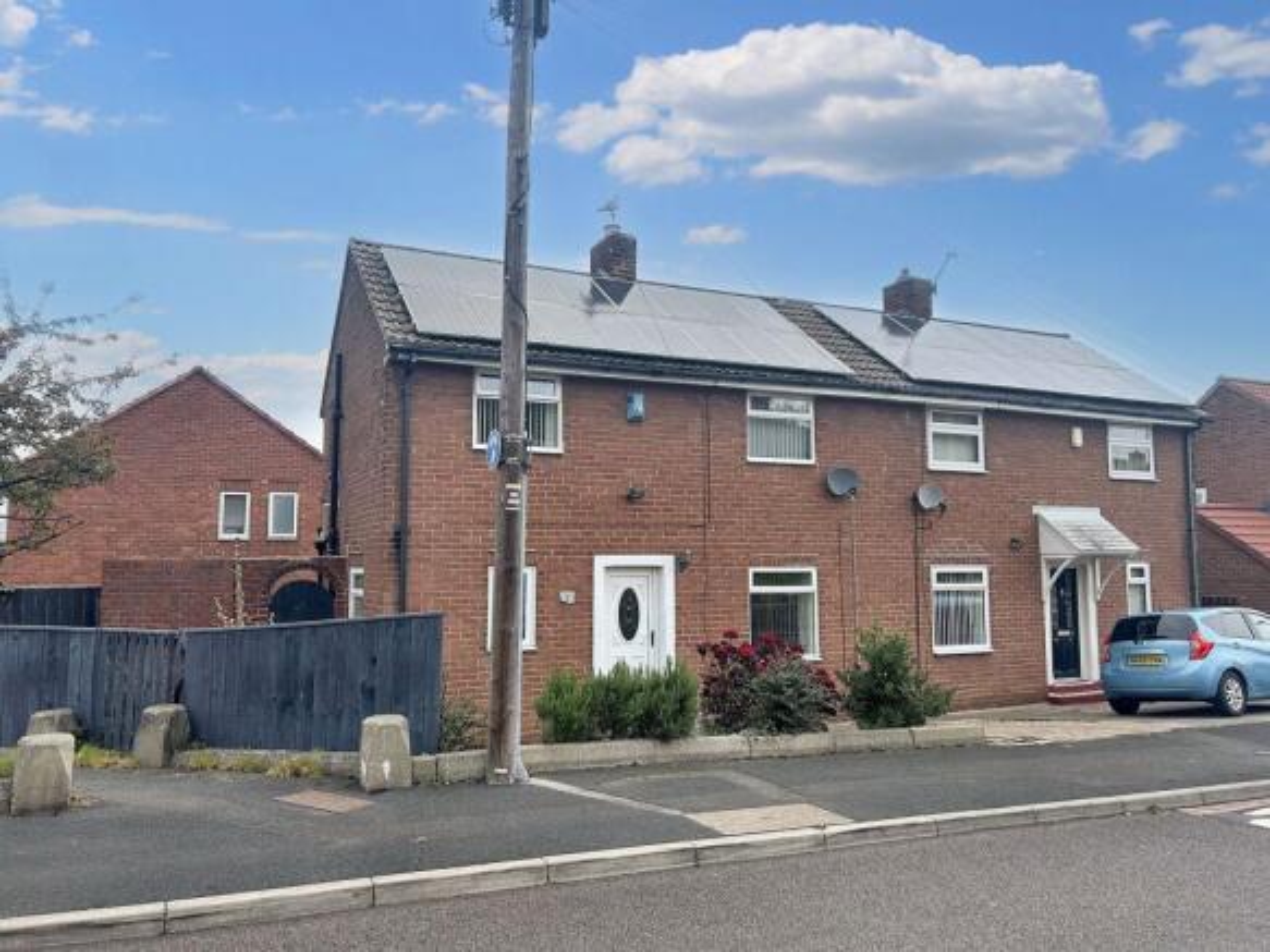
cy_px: 476
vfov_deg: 53.0
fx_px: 954
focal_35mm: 26
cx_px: 635
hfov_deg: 67.3
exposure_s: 1/718
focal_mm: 5.7
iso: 50
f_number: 1.5
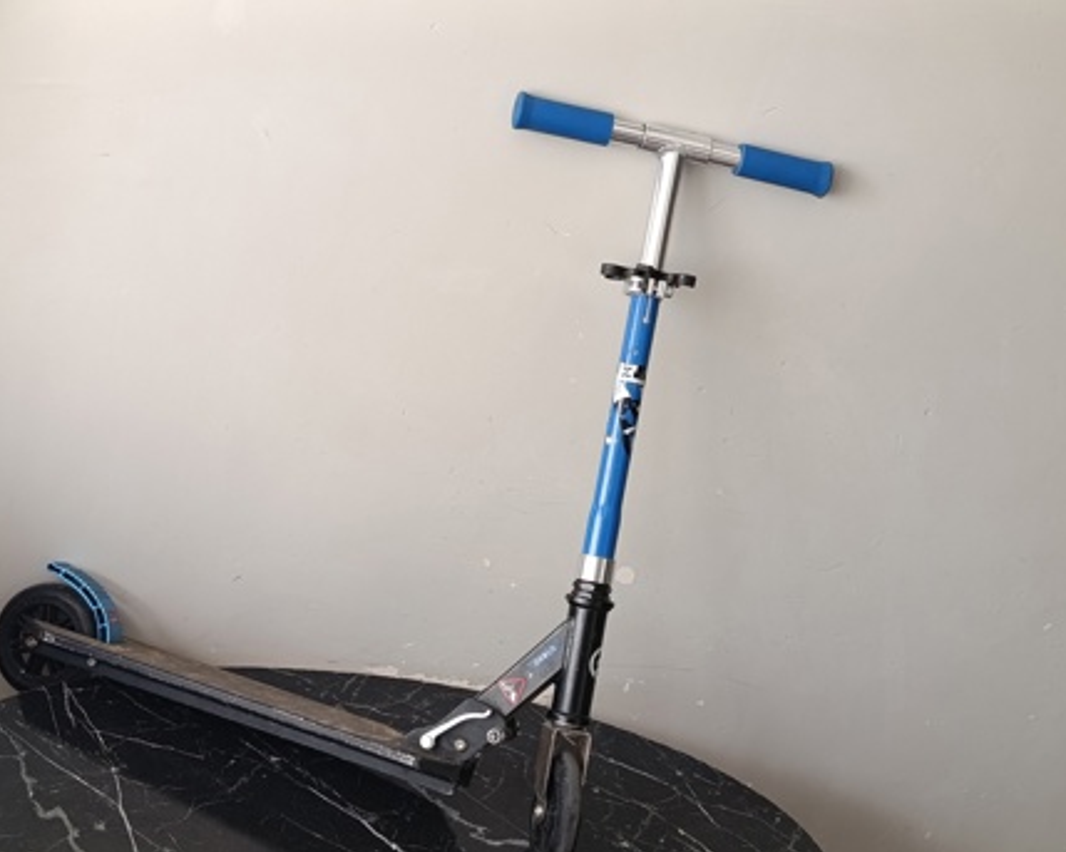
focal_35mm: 49
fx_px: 1546
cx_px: 512
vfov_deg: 30.8
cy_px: 435
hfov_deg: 38.0
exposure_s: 1/100
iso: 281
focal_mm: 6.11
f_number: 1.65
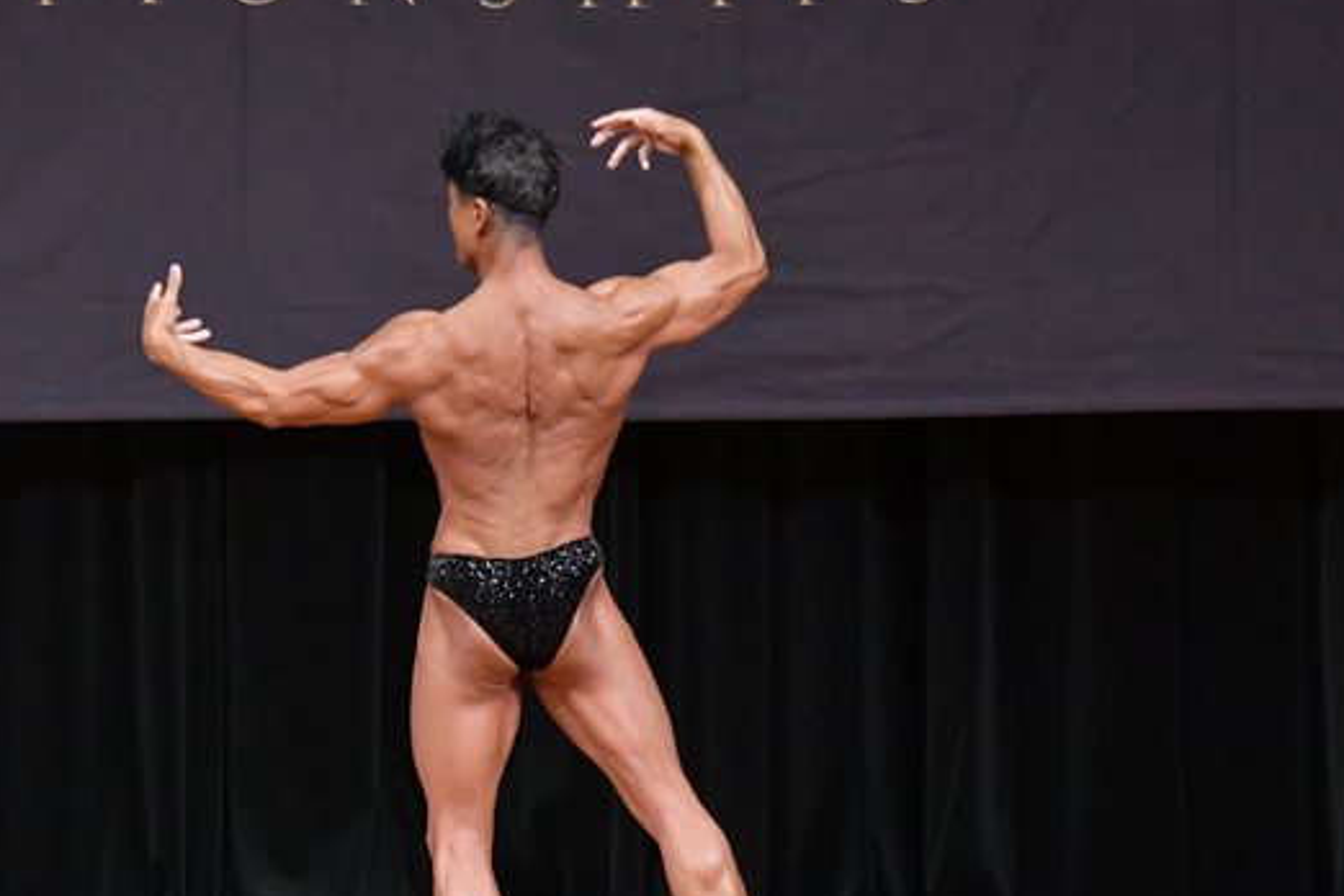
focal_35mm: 356
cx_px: 524
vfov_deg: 3.9
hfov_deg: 5.8
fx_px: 13290
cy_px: 628
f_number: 5.6
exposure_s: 1/400
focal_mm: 160
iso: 5000
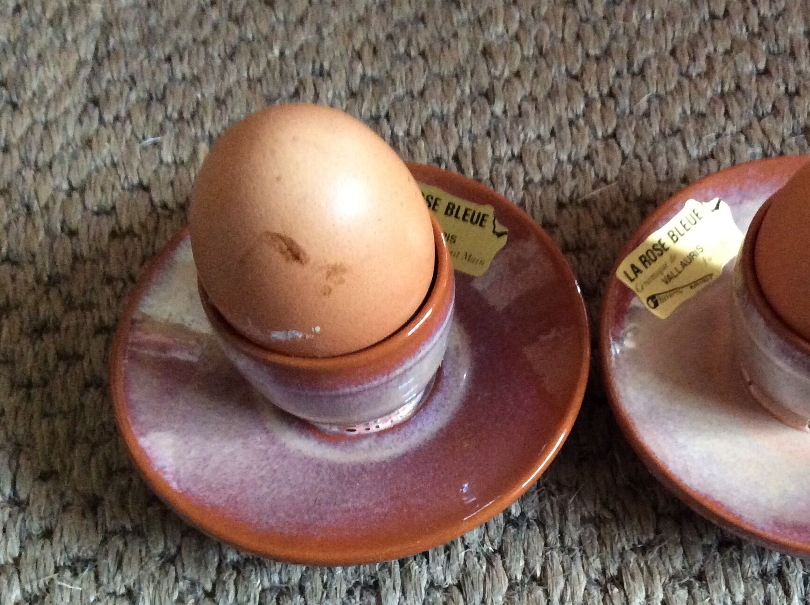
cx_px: 570
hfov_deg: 39.0
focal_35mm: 48
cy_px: 382
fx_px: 1122
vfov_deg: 30.1
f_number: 2.4
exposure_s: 1/20
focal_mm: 3.3
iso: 320
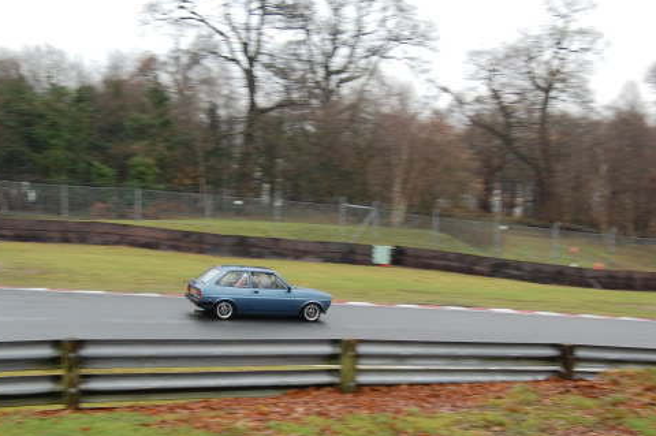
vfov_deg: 30.3
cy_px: 273
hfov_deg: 44.5
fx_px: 801
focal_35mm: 44
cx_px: 331
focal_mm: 22
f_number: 5.6
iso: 400
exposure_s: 1/125
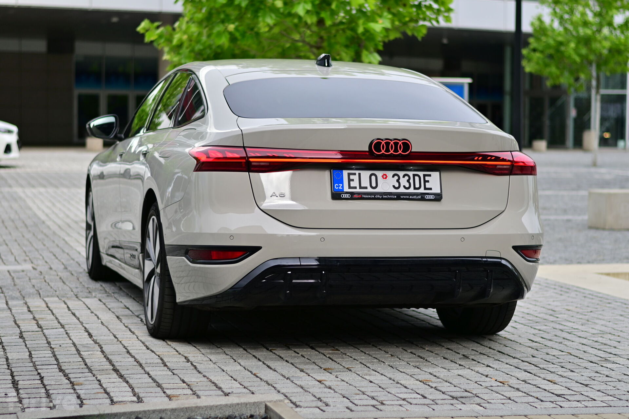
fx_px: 1310
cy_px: 210
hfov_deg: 27.0
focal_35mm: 75
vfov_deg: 18.2
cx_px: 314
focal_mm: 50
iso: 100
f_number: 2
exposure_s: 1/2000
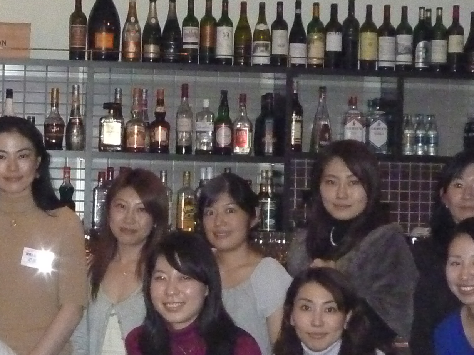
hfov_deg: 16.6
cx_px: 57
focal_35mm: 117
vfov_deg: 12.6
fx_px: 1602
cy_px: 232
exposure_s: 1/30
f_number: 3.3
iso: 800
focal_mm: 6.3
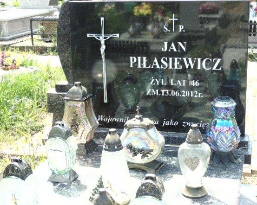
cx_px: 137
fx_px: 464
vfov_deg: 25.0
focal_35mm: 61
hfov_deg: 31.0
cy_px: 101
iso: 80
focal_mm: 9.6
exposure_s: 1/160
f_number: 4.3
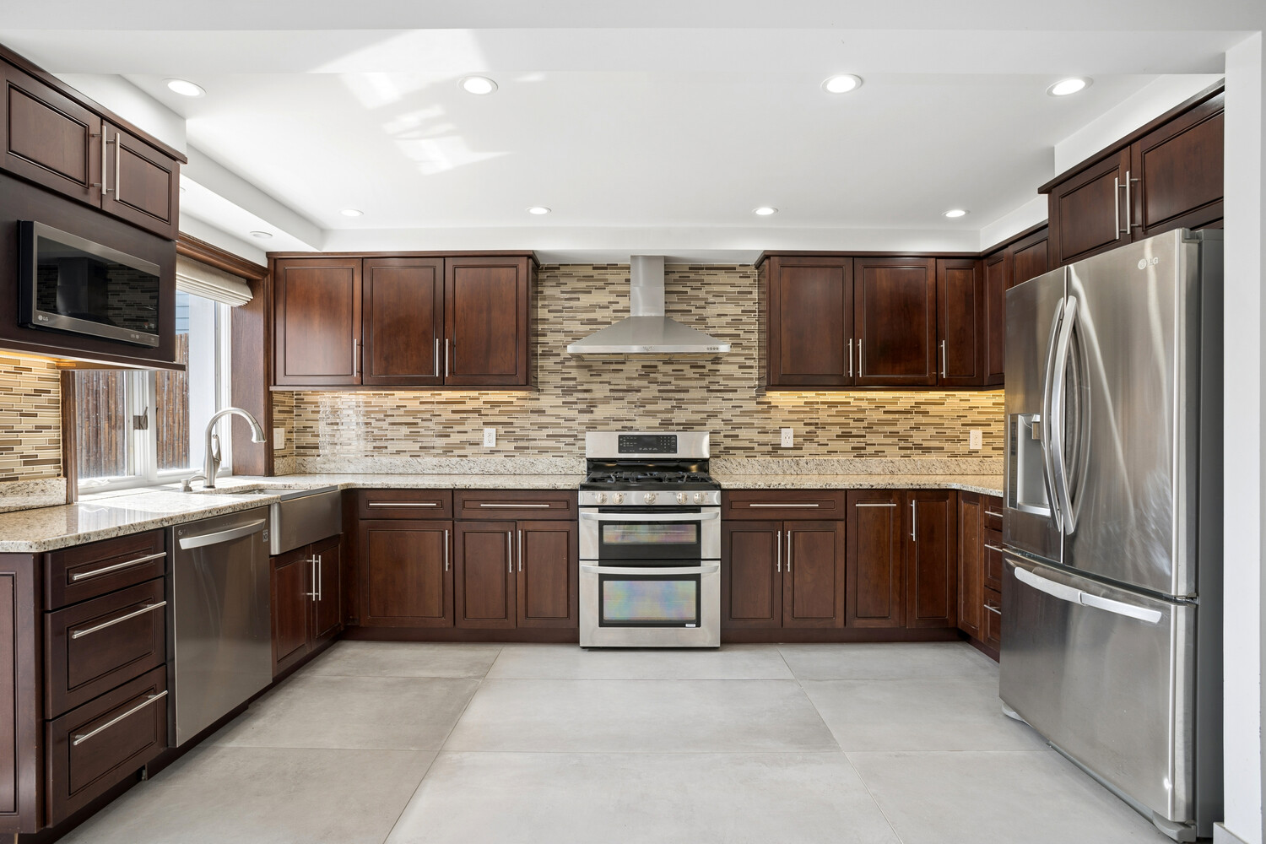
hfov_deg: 84.0
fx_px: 703
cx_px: 633
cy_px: 422
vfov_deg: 61.9
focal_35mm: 20
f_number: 8
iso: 100
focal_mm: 20
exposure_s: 1/13
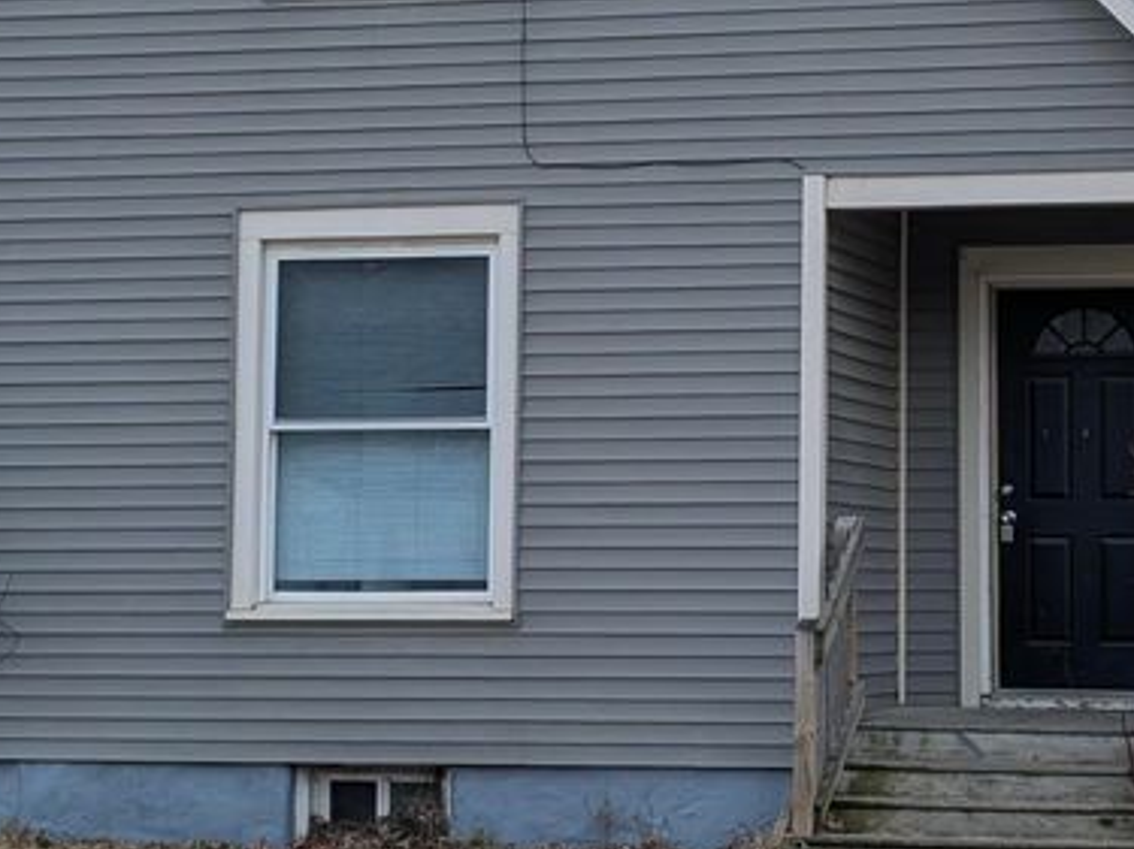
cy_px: 415
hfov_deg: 30.2
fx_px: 2096
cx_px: 708
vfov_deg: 22.9
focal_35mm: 64
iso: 40
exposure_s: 1/1117
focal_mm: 6.81
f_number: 1.85
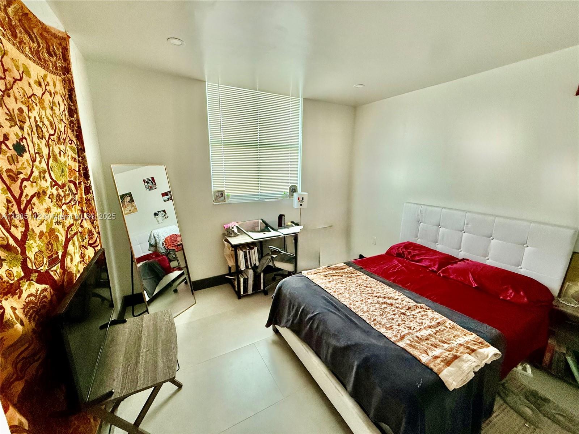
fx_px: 234
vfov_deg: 85.7
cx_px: 290
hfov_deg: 102.1
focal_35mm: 14
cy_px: 217
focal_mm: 2.22
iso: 400
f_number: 2.2
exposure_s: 1/60
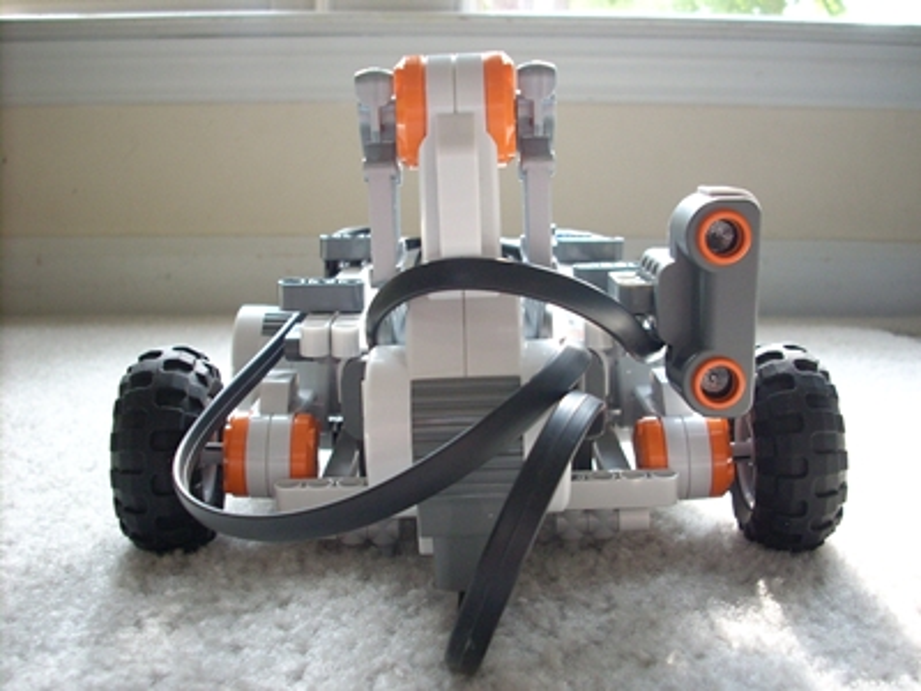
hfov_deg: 50.1
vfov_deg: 38.7
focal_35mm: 37
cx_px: 460
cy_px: 346
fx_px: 984
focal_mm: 6.2
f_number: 2.8
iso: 200
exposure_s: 1/28.7
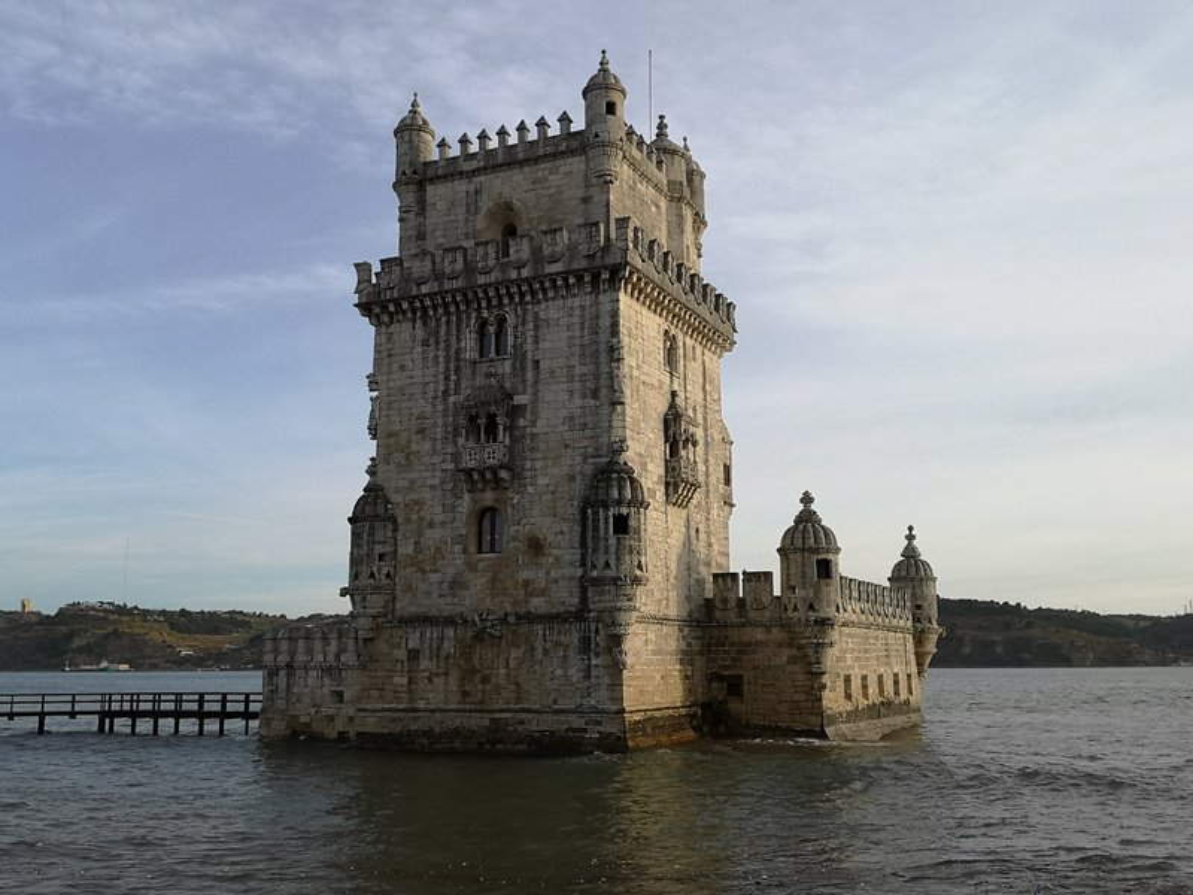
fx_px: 1206
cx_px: 596
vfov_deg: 40.7
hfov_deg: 52.6
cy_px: 448
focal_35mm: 35
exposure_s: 1/1178
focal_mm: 3.95
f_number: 1.8
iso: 50
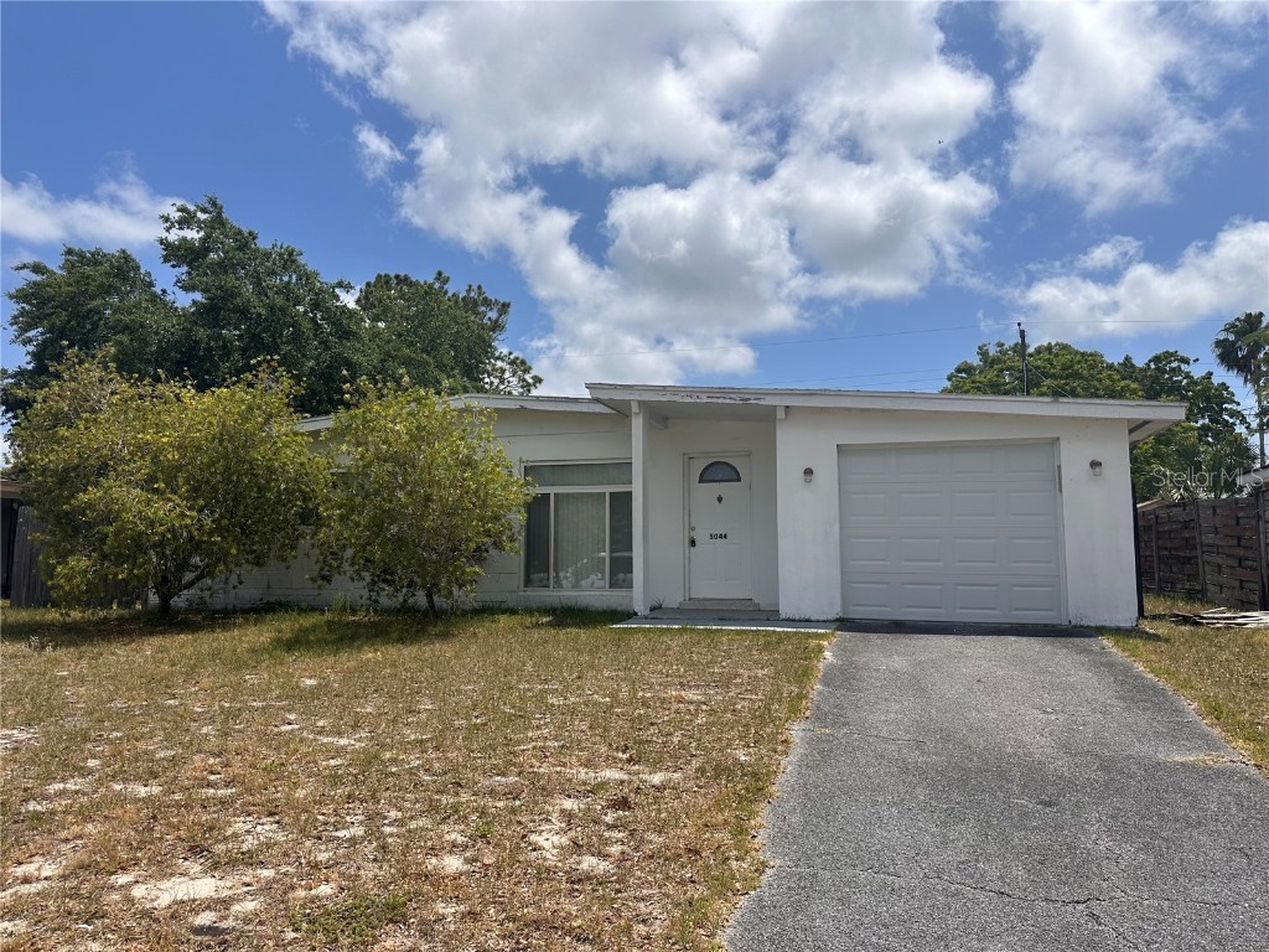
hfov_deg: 71.6
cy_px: 476
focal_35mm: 24
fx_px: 880
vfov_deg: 56.8
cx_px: 634
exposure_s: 1/8197
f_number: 1.78
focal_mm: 6.86
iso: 80
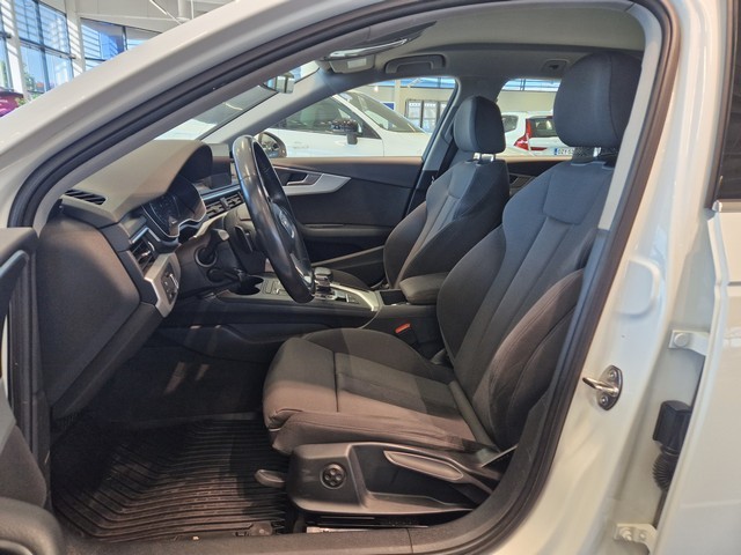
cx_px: 370
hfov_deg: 73.9
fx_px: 492
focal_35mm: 23
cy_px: 278
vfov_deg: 58.9
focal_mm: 5.4
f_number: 1.8
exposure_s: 1/180
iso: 160
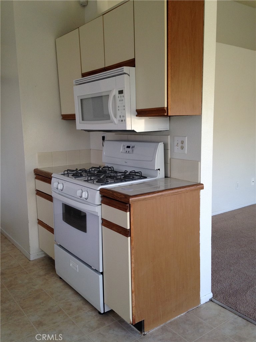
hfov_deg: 42.9
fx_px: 325
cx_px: 128
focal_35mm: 33
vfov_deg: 55.4
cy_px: 171
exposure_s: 1/120
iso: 100
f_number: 2.4
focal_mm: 4.12
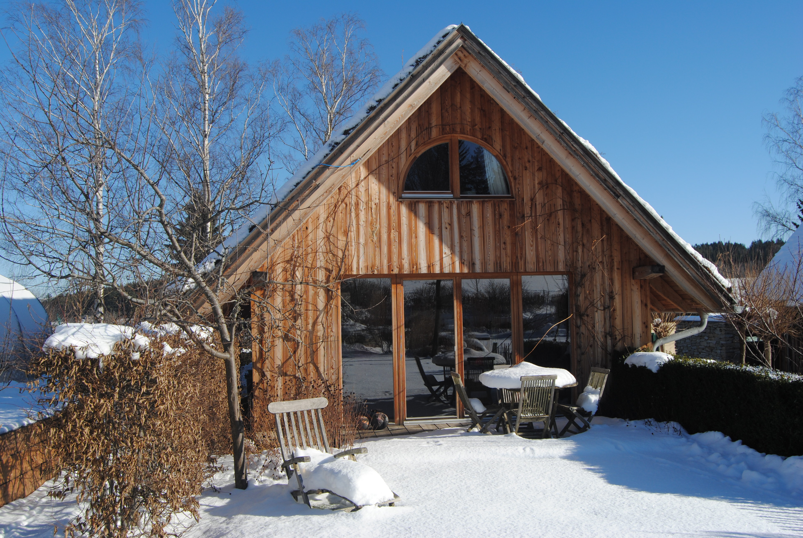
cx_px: 402
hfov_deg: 57.2
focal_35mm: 33
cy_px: 269
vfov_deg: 40.1
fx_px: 737
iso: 100
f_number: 8
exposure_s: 1/250
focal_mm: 22
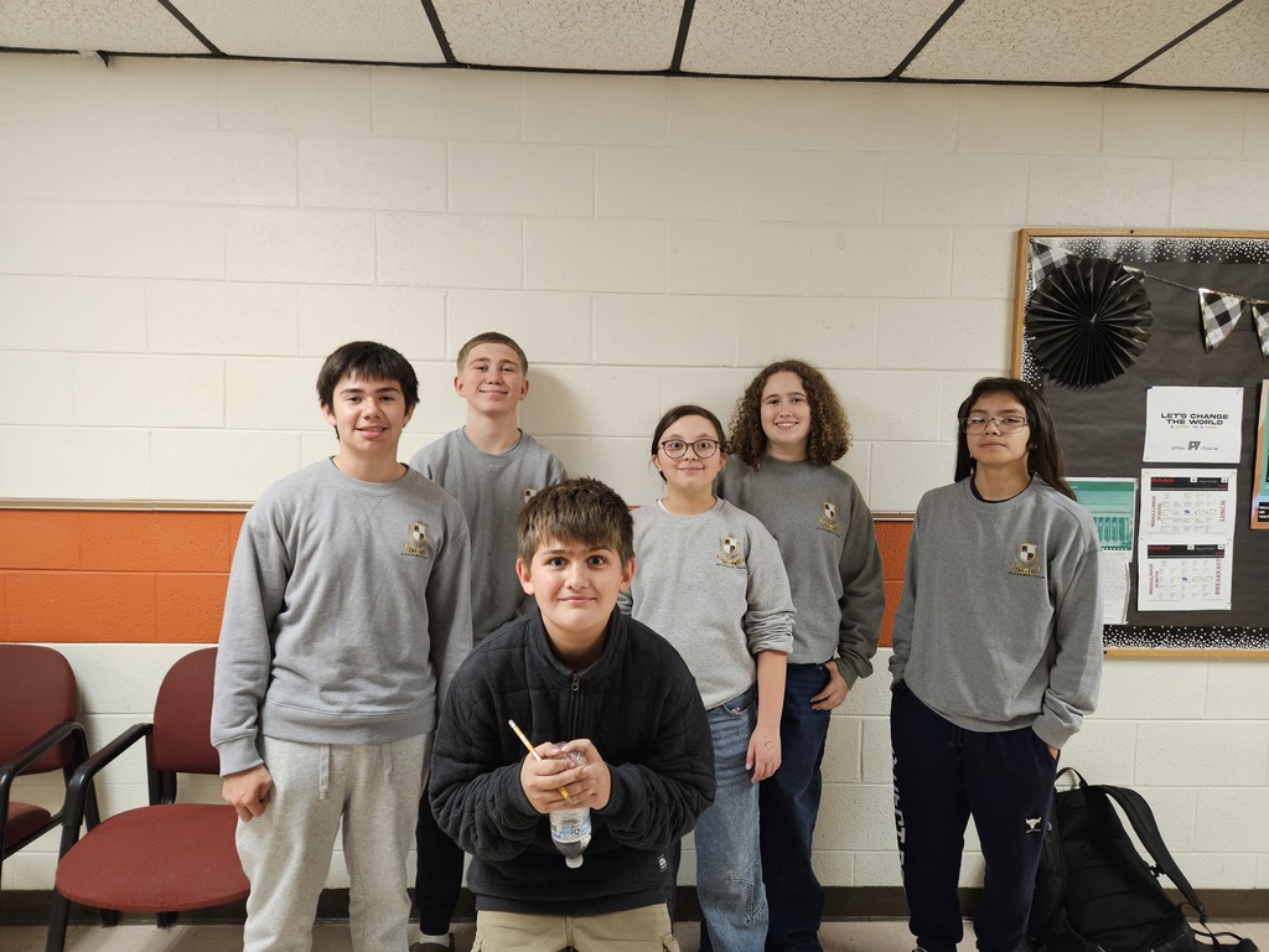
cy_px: 476
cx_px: 634
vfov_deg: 58.9
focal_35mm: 23
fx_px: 843
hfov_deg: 73.9
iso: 800
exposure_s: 1/120
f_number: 1.8
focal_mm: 5.4
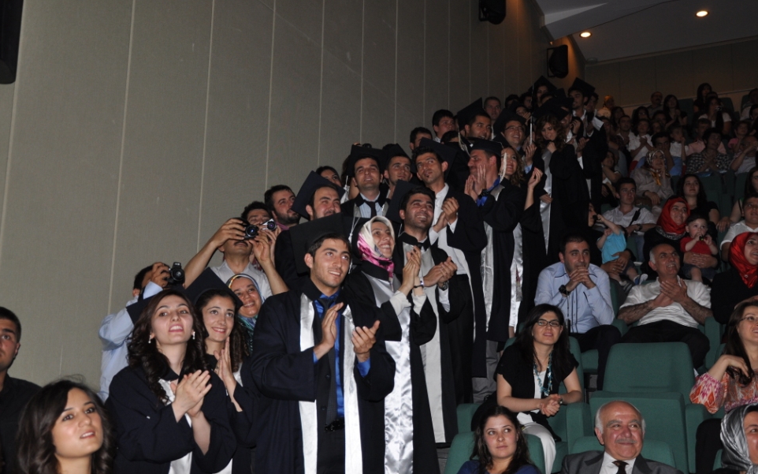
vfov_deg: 32.8
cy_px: 242
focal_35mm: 39
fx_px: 806
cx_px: 399
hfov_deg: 50.4
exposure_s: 1/60
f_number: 3.8
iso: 400
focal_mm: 24
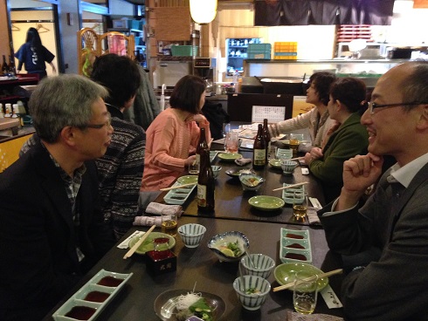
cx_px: 214
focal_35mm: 33
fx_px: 408
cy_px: 160
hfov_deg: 55.3
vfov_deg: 43.0
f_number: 2.4
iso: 500
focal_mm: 4.12
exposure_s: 1/15
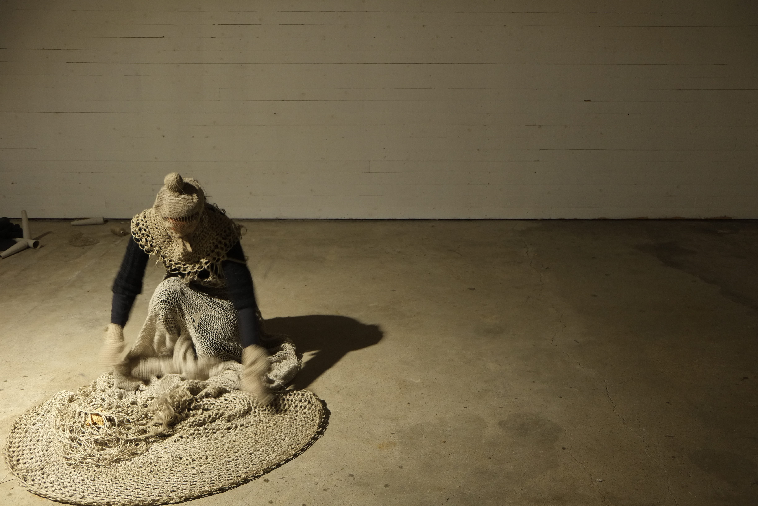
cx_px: 379
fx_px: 758
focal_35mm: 36
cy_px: 253
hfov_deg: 53.1
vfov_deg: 36.9
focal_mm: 24.3
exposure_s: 1/20
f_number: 3.2
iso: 800
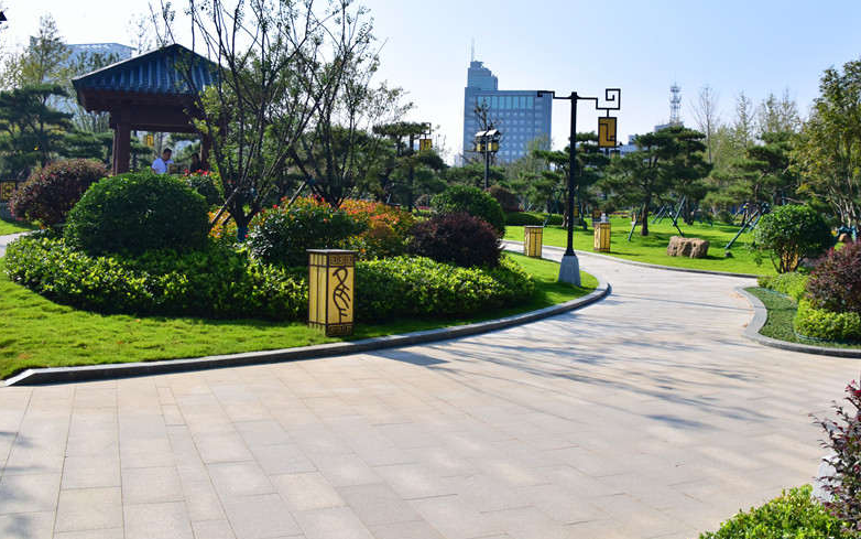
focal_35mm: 36
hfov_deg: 53.7
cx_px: 509
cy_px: 208
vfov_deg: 35.2
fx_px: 845
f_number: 8
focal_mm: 18
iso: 640
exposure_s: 1/2500
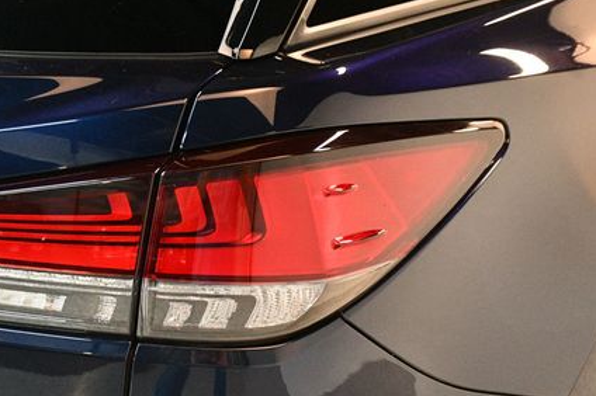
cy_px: 292
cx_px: 152
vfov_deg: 15.8
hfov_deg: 23.4
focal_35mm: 86
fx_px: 1423
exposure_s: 1/60
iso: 4000
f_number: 4.2
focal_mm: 38
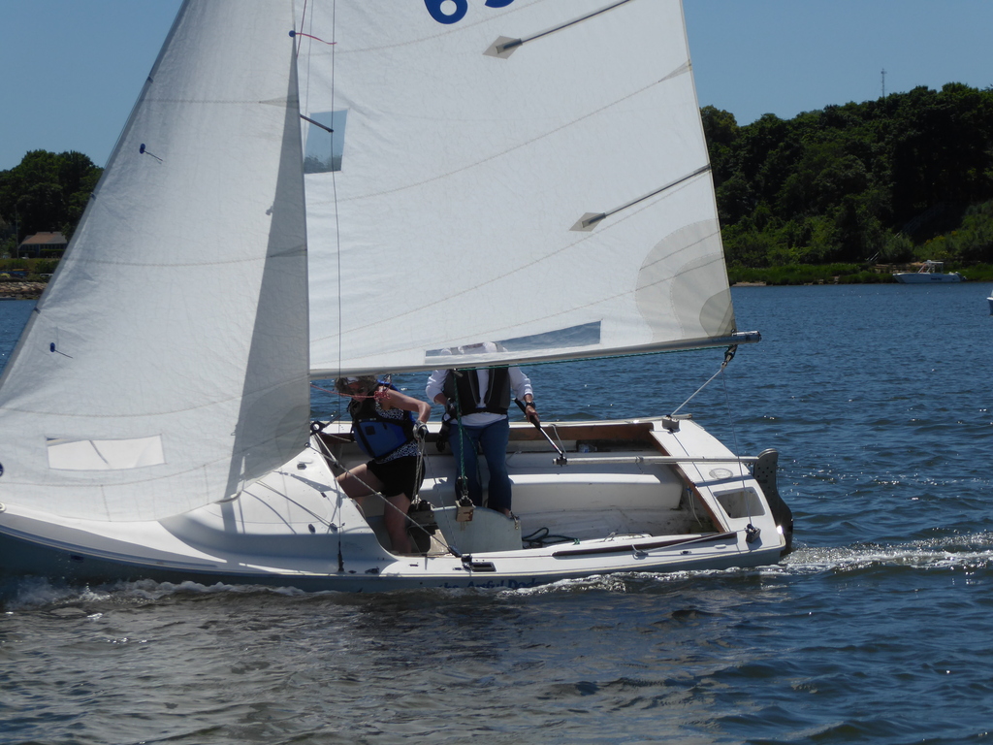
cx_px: 496
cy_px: 372
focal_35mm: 150
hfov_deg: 13.2
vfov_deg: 9.9
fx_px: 4303
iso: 80
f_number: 5.3
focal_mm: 24.2
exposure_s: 1/1000
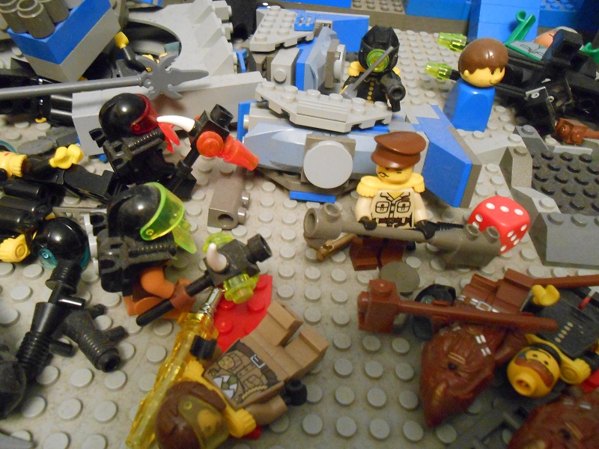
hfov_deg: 60.0
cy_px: 224
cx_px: 300
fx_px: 519
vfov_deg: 46.8
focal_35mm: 30
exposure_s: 1/2.5
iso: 800
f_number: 3.8
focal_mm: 5.3
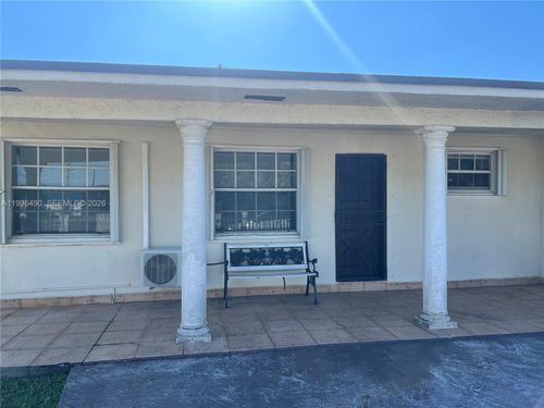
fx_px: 409
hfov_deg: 67.3
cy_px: 204
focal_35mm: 26
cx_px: 272
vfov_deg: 53.1
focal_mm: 5.7
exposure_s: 1/2008
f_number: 1.5
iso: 50
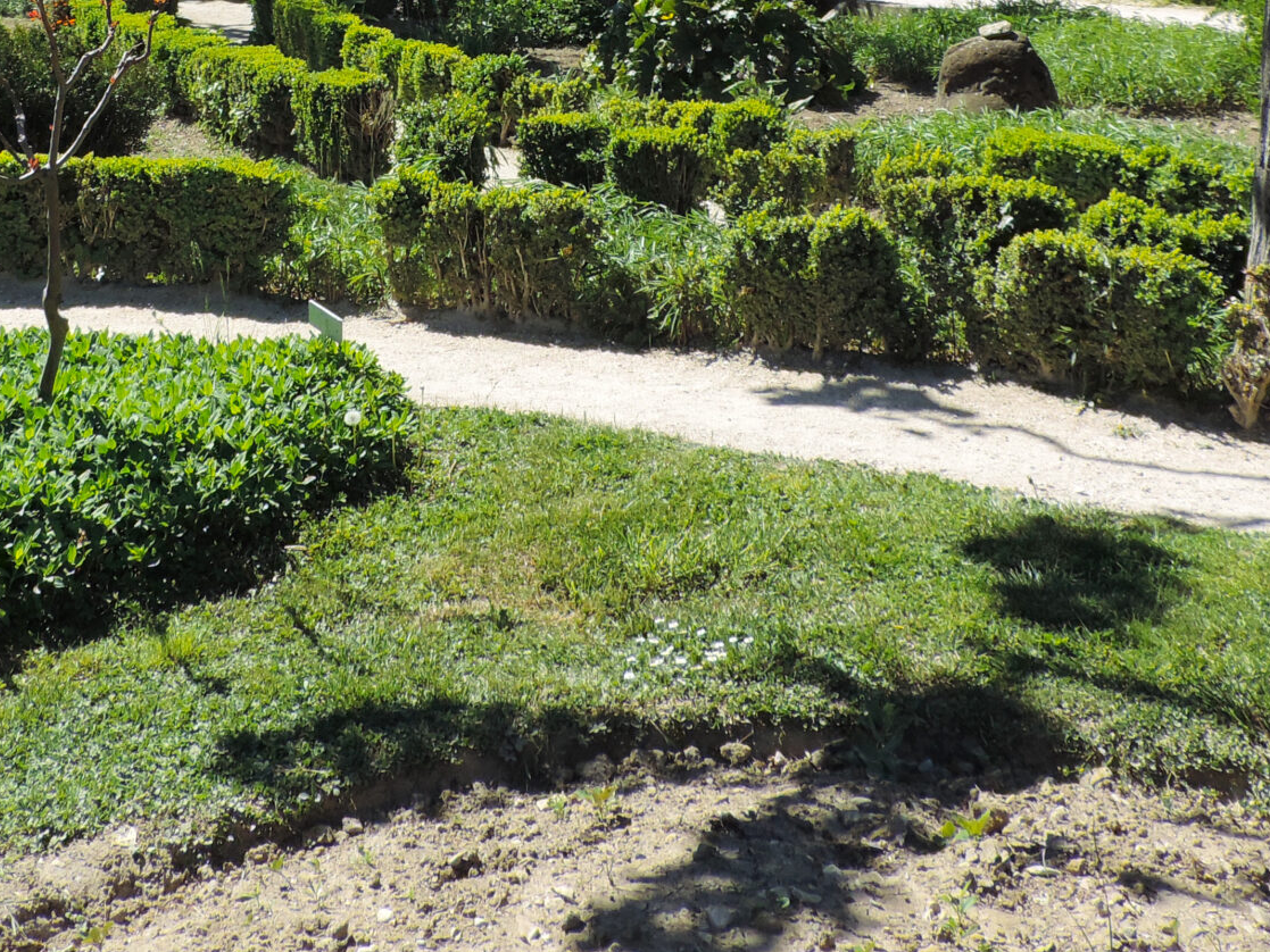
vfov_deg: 24.6
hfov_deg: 34.7
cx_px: 439
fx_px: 2018
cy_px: -118
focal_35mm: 55
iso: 80
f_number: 3
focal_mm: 4.3
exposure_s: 1/800
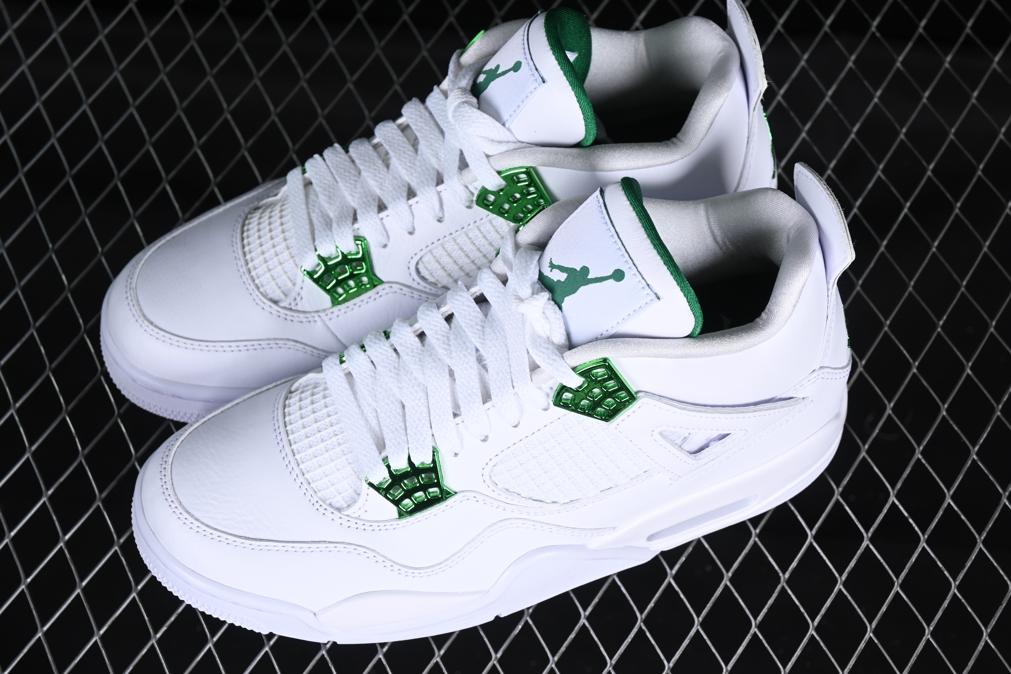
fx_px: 2106
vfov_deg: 18.2
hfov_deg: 27.0
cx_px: 506
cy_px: 337
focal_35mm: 75
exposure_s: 1/100
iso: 160
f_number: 7.1
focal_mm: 50
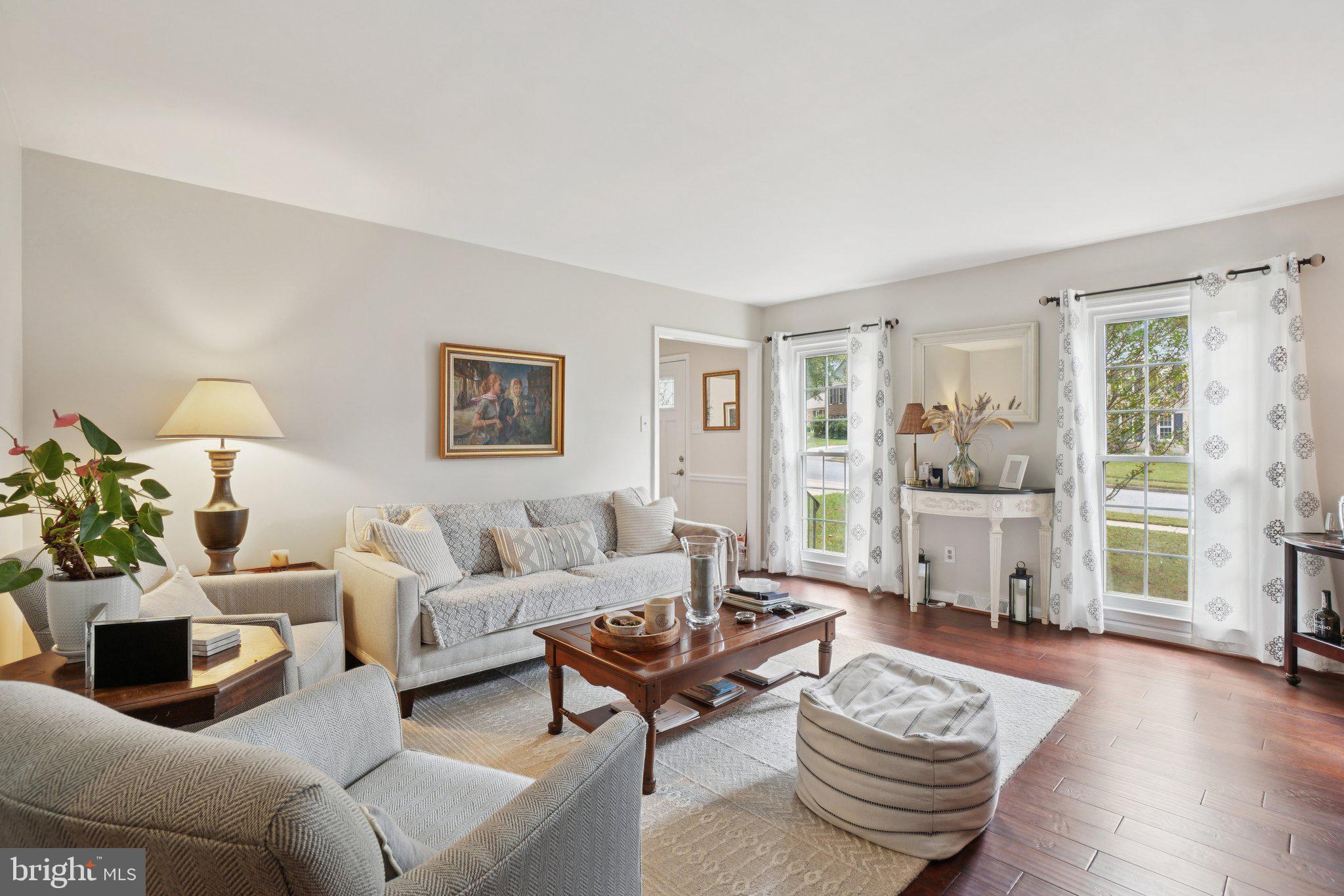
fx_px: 560
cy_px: 448
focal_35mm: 15
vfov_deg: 77.3
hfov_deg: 100.4
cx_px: 672
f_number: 7.1
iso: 100
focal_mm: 10
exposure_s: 1/5
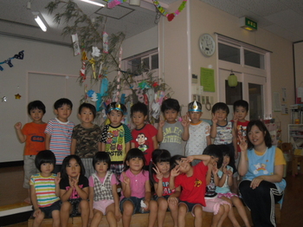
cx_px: 152
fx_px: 280
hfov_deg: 56.8
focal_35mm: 32
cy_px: 114
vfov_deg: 44.1
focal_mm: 5.8
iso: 200
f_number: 3.5
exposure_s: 1/125
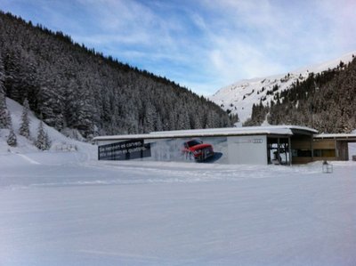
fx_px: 360
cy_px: 133
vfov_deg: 40.6
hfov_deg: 52.7
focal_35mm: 35
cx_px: 178
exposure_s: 1/794
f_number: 2.8
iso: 80
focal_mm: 3.85
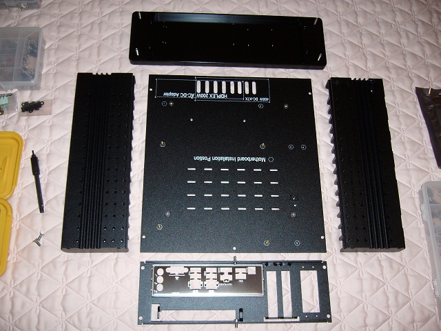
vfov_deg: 40.7
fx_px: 446
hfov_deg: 52.6
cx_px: 220
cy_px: 166
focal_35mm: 35
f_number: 2.8
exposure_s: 1/30
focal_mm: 5.8
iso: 100
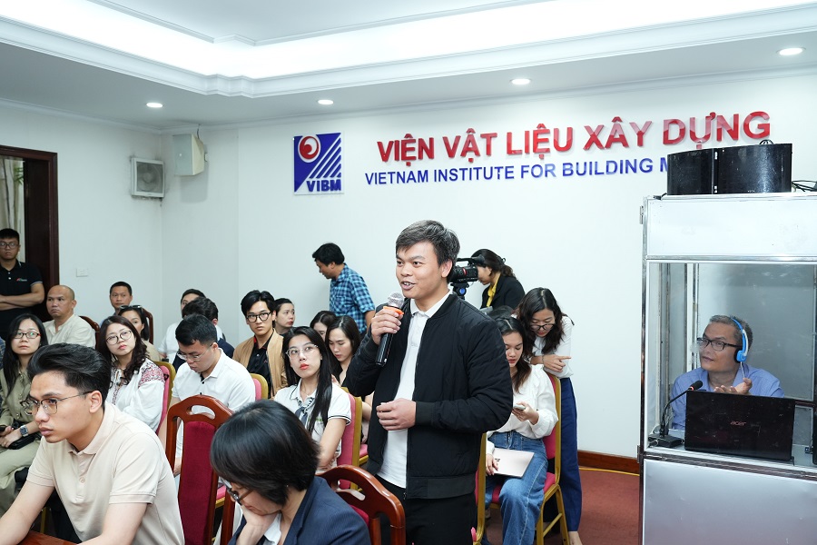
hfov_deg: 58.7
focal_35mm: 32
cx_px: 408
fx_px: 726
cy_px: 272
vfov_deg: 41.1
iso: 1250
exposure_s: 1/125
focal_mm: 32
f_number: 4
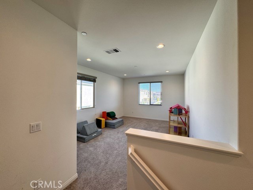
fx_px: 102
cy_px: 95
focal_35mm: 14
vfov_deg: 85.7
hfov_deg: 102.1
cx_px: 126
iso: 64
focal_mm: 2.22
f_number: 2.2
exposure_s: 1/120
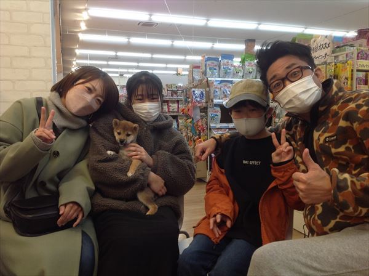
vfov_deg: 40.6
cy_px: 138
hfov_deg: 52.7
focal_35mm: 35
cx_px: 184
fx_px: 372
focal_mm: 4.28
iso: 64
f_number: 2.4
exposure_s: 1/40
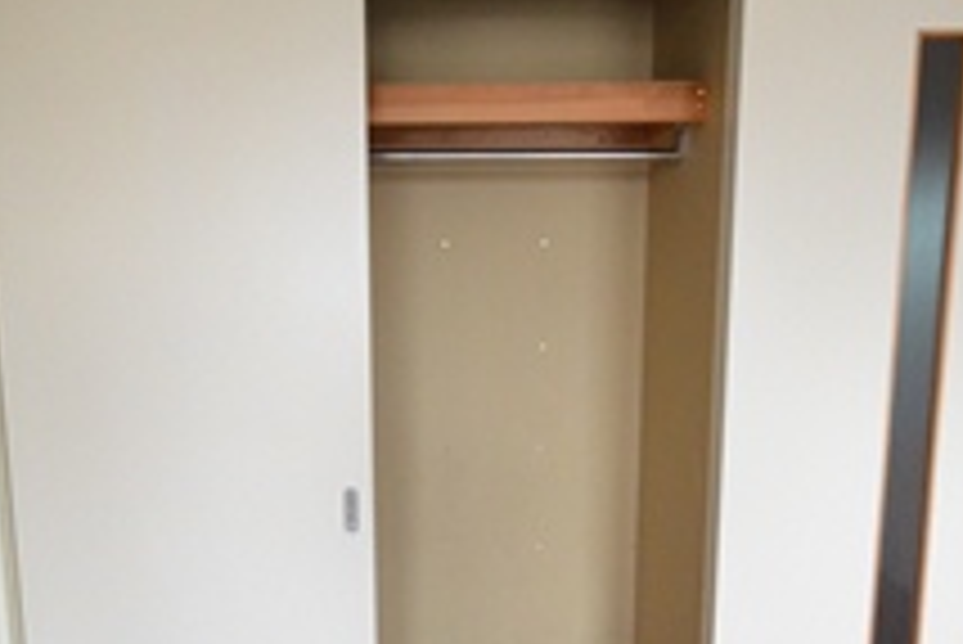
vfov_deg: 46.4
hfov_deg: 65.4
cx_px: 450
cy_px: 363
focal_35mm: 28
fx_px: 749
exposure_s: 1/250
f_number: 8
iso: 3200
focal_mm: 10
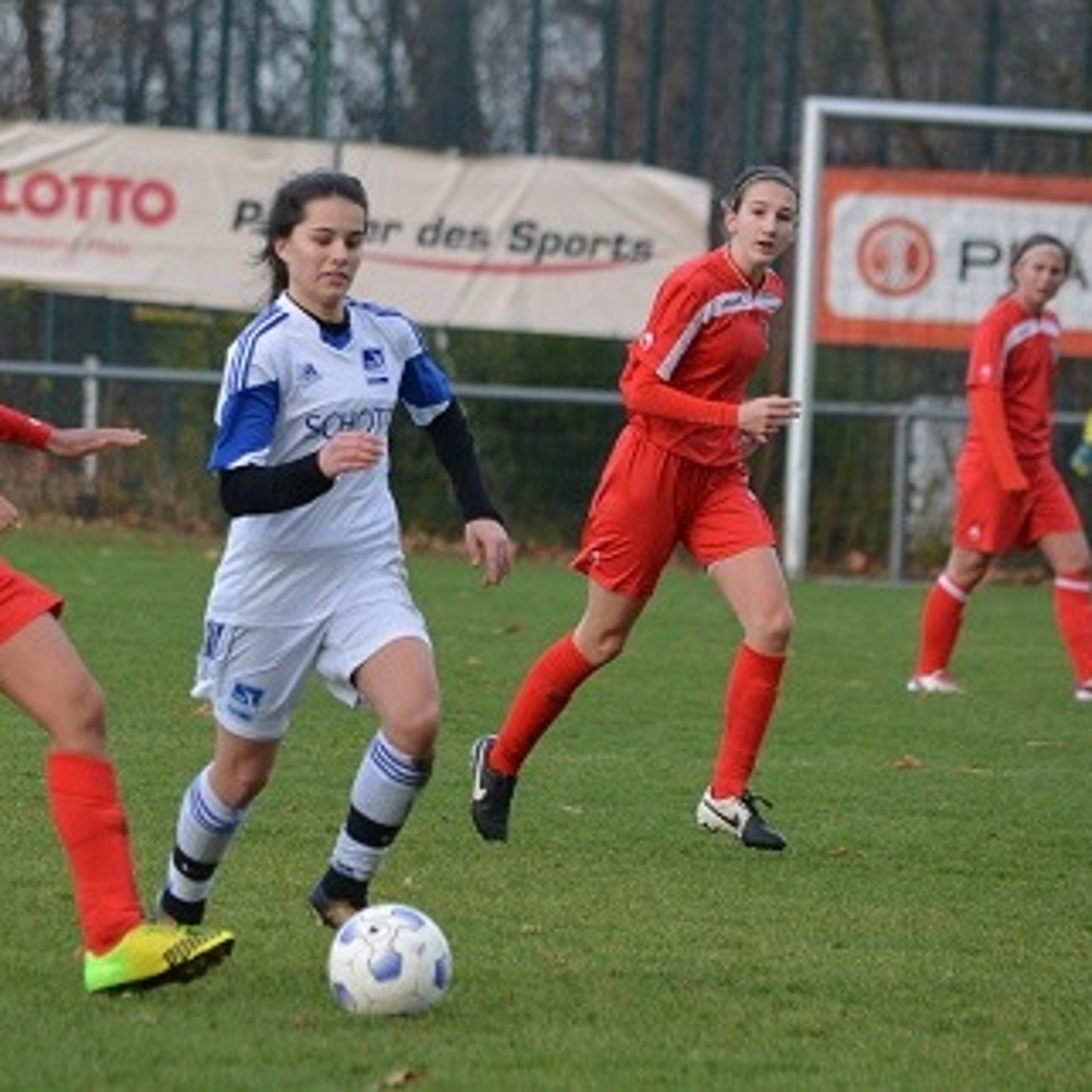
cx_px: 631
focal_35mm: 386
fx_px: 13776
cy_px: 544
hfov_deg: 4.5
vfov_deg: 4.5
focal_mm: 200
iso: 800
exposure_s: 1/1000
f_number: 5
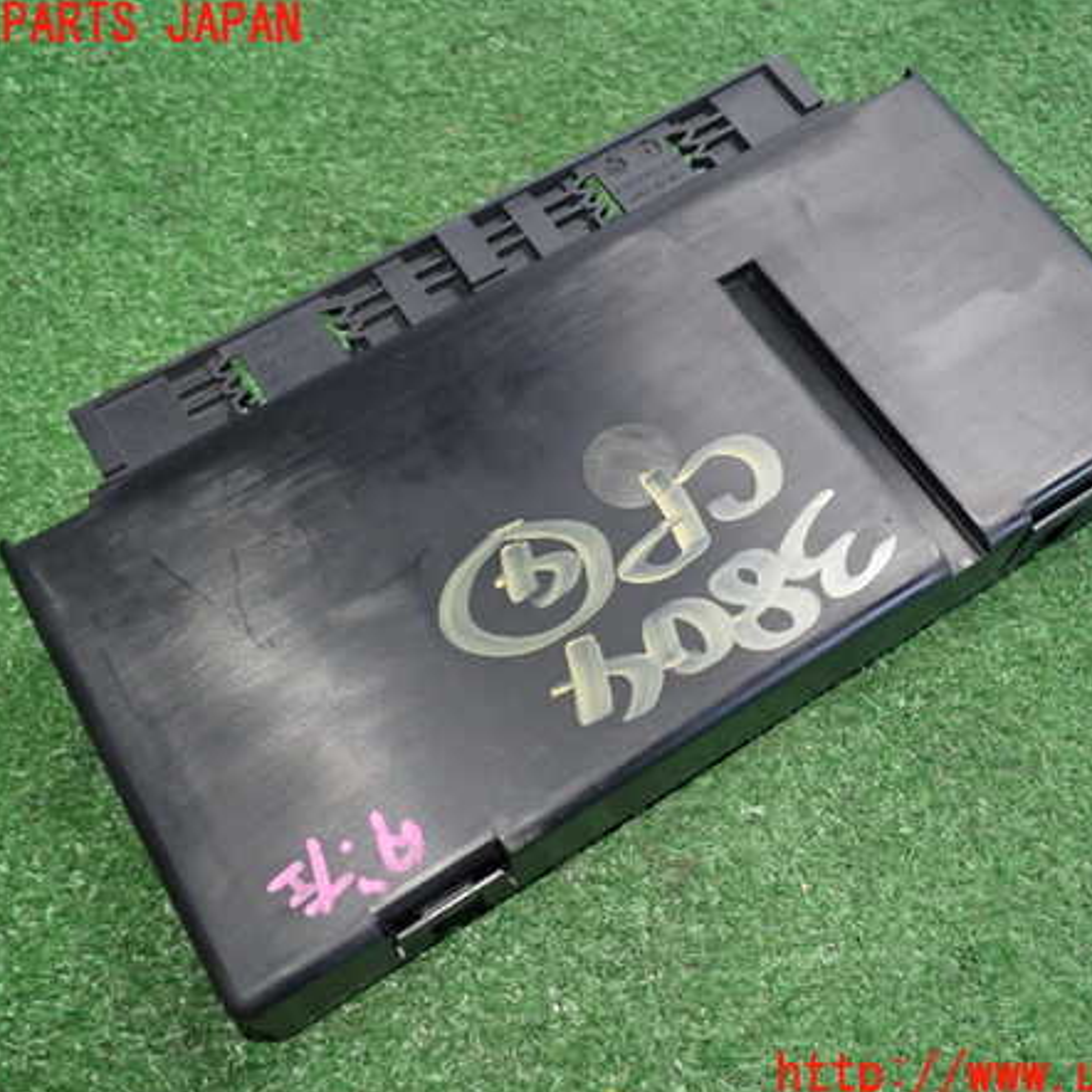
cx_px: 593
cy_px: 551
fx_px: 1285
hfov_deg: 46.0
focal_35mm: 36
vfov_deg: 46.0
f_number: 2.3
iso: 500
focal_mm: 5.4
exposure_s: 1/30
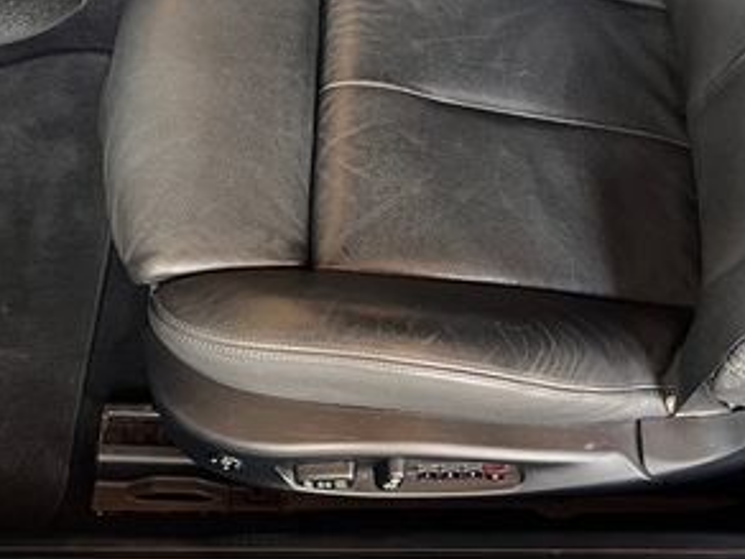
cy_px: 97
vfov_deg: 25.1
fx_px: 1227
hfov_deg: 33.7
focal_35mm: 57
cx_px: 441
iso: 200
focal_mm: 5.7
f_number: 1.5
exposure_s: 1/60
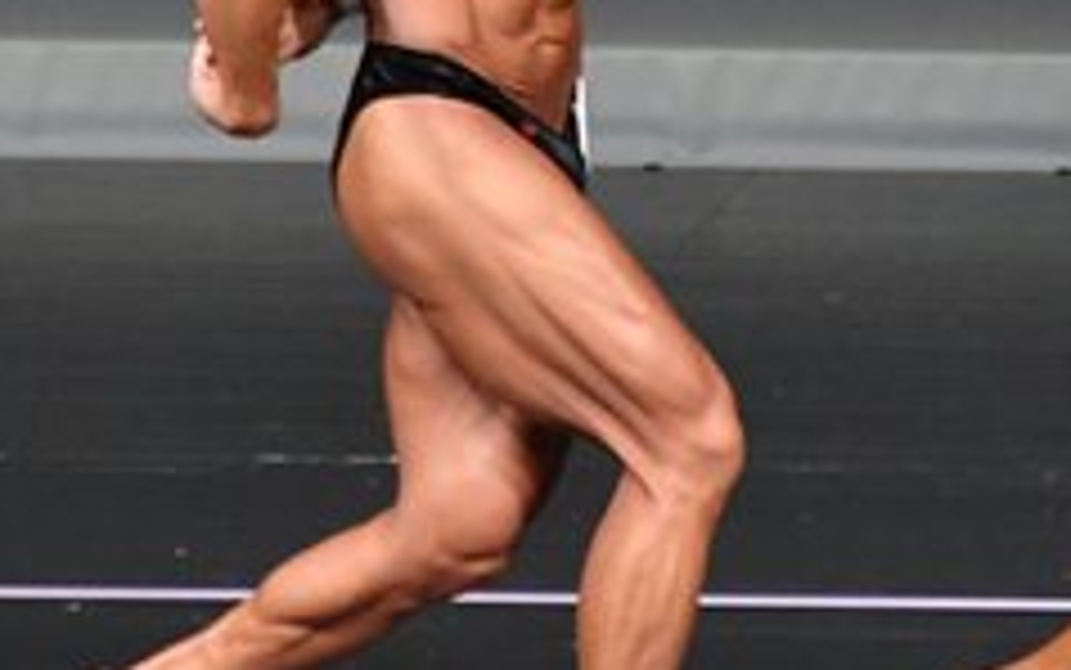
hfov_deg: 2.0
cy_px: -22
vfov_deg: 1.3
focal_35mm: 1046
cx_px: 1415
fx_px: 30545
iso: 5000
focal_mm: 210
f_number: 5.6
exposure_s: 1/400
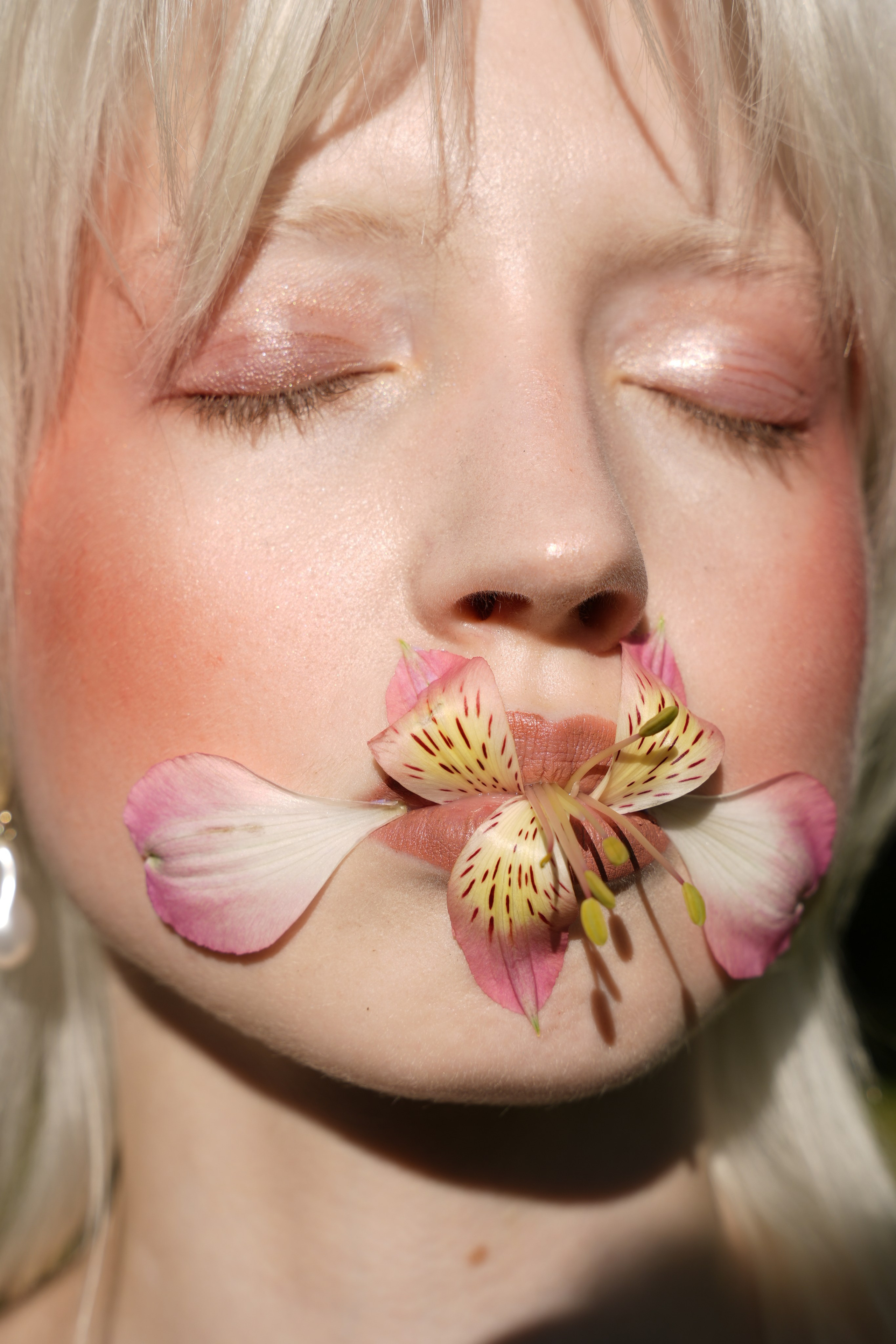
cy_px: 672
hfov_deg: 19.5
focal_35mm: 70
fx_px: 2613
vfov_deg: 28.8
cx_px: 448
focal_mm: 70
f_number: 9
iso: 50
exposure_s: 1/125
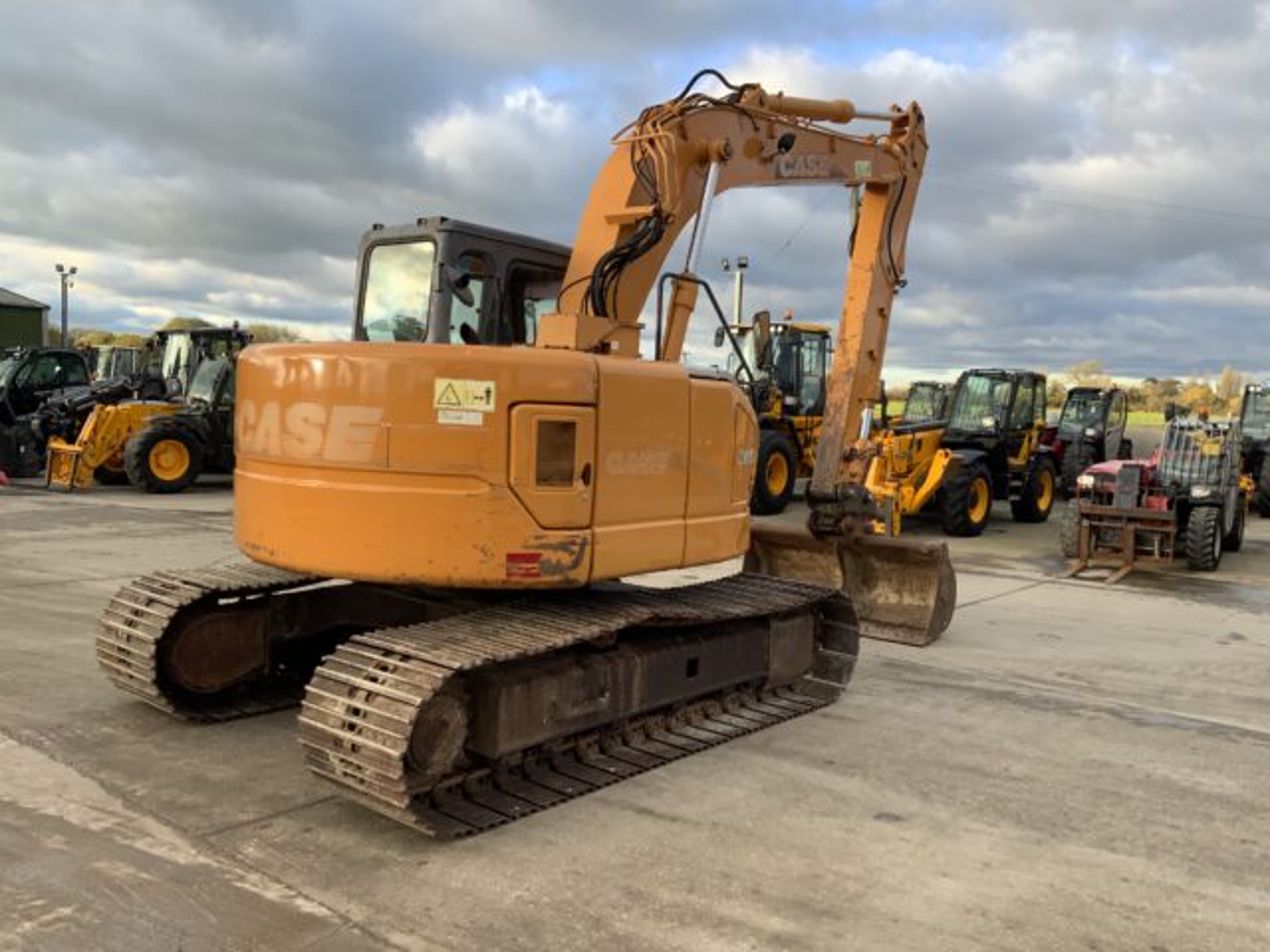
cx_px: 635
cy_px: 476
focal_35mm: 29
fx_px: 1064
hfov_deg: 61.7
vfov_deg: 48.2
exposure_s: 1/318
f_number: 1.8
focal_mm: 3
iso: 16
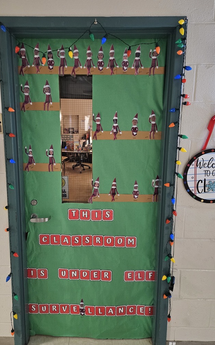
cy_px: 171
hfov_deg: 49.2
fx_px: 234
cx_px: 98
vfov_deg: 72.6
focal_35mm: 25
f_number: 1.8
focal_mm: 5.4
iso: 800
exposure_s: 1/24
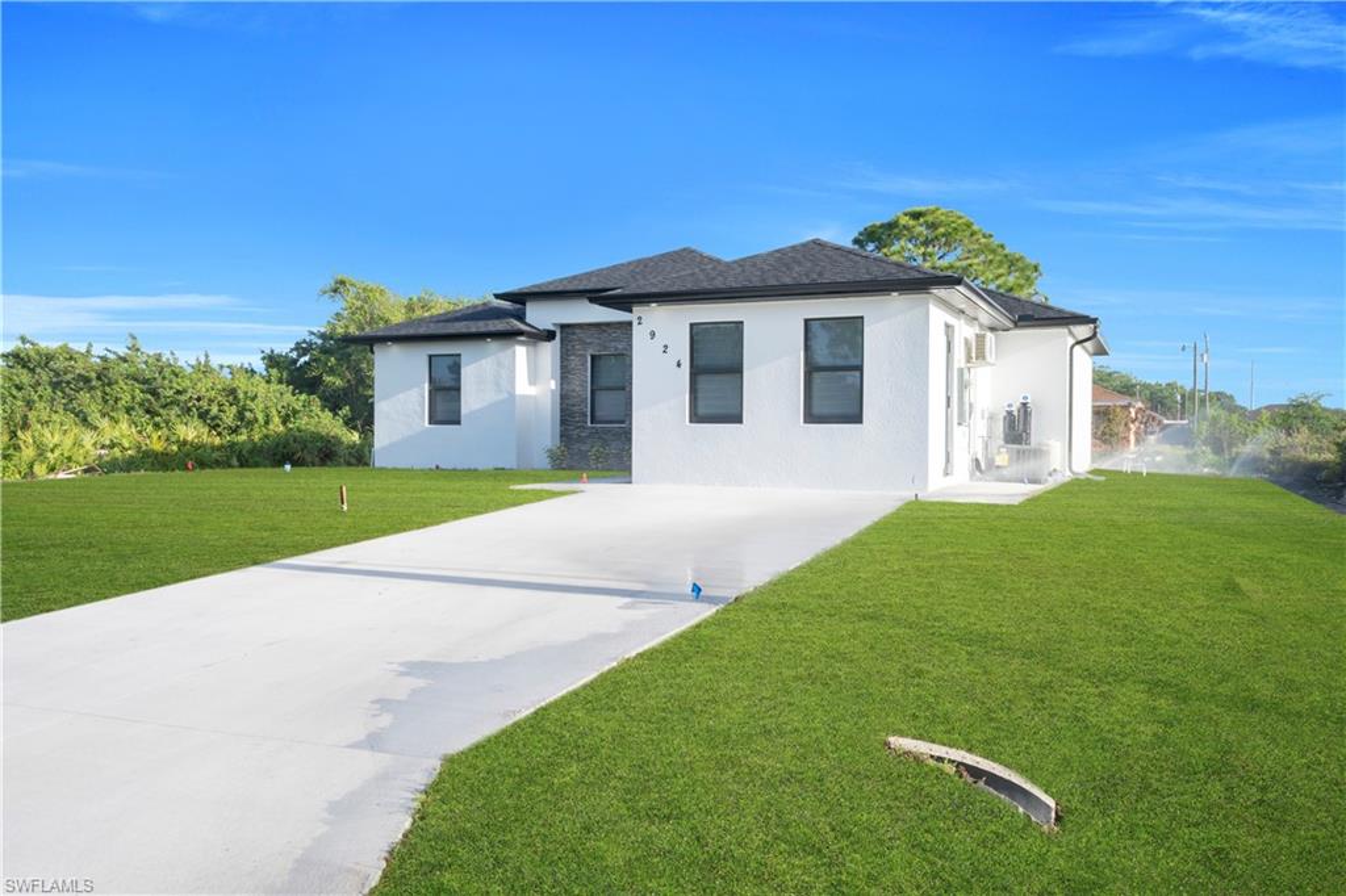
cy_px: 448
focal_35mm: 30
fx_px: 1121
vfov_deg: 43.6
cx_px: 673
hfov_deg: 61.9
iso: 100
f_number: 8
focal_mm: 20
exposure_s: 1/250
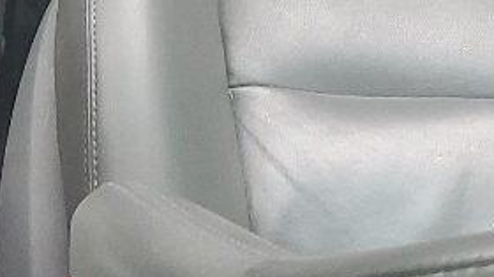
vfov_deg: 7.4
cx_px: -332
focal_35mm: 162
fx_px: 2120
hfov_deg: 12.4
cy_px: -28
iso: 76
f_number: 1.5
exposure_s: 1/60.2
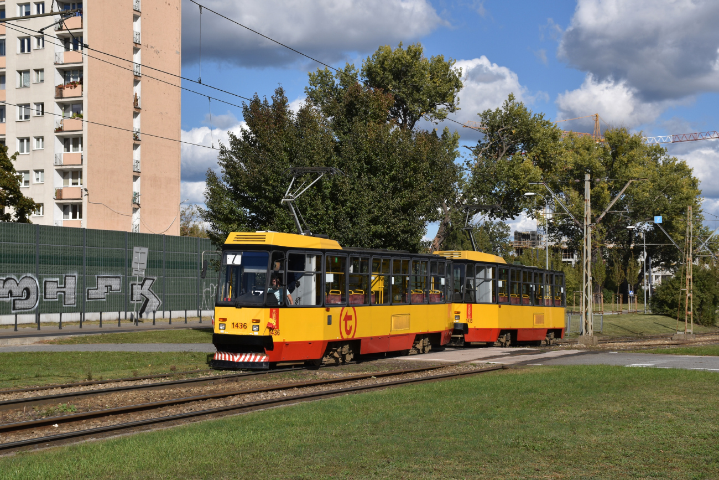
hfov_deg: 33.4
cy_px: 240
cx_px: 360
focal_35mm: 60
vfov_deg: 22.6
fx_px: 1198
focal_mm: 40
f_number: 8
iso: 100
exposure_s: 1/640
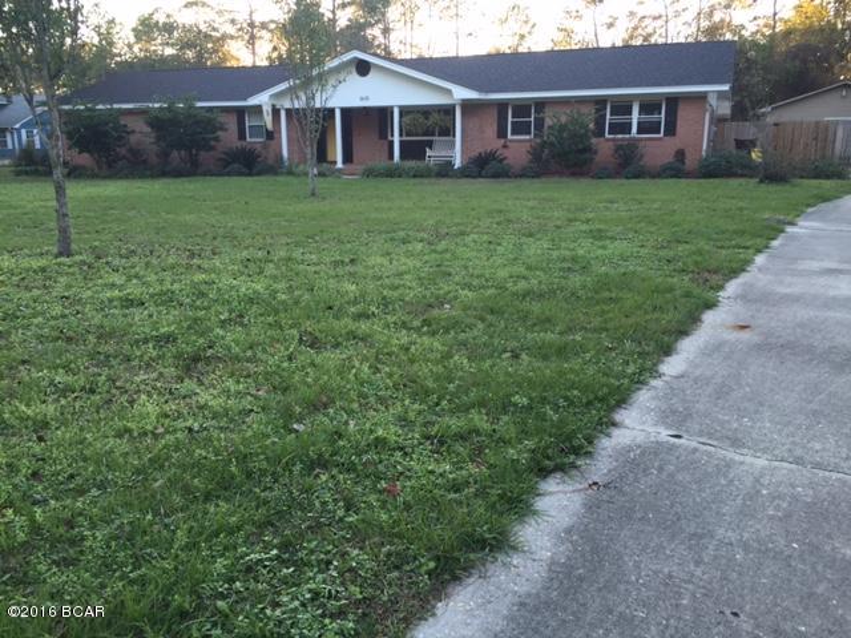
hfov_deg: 61.7
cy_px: 319
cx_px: 426
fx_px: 713
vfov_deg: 48.2
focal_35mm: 29
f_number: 2.2
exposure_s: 1/60
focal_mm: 4.15
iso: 32
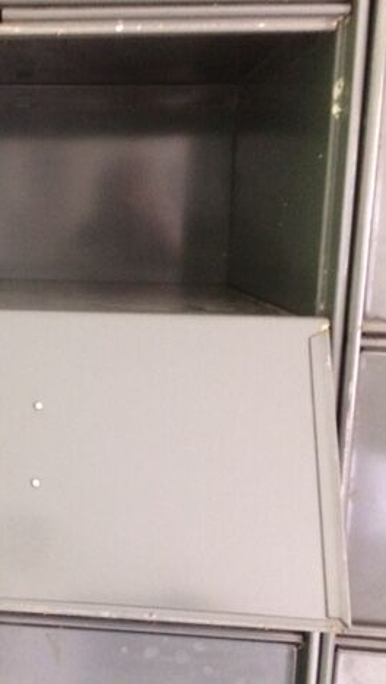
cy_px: 338
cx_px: -3
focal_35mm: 43
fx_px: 781
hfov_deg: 26.3
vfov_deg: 47.3
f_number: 2.2
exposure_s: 1/15
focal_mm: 4.15
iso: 500
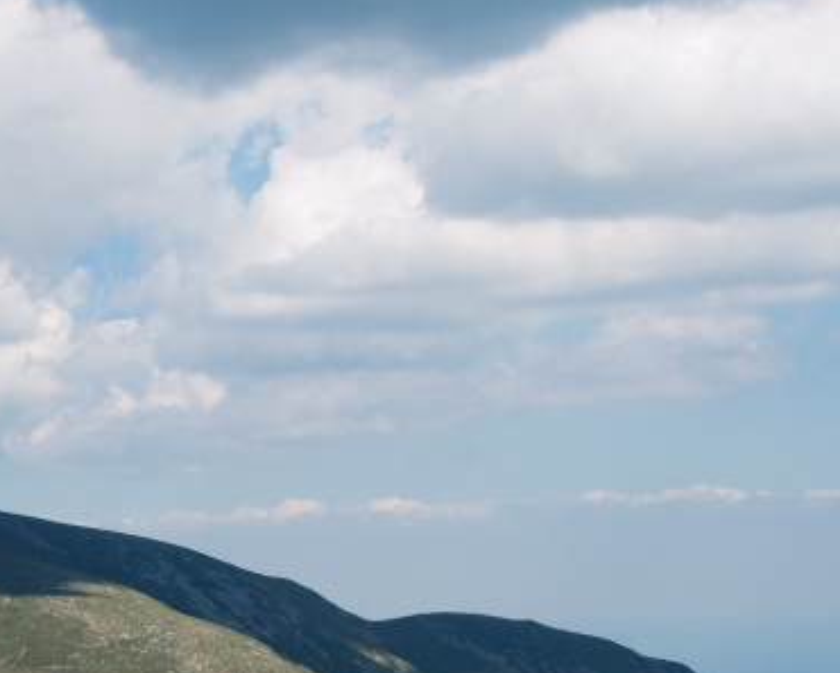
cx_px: -168
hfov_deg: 18.0
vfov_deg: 15.2
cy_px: 394
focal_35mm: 101
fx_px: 2512
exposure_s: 1/400
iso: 200
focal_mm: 26
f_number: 10
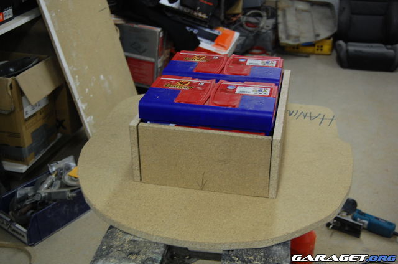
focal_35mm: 45
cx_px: 199
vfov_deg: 29.7
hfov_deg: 43.7
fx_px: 497
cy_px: 132
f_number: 4.2
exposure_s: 1/15
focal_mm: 30
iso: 800
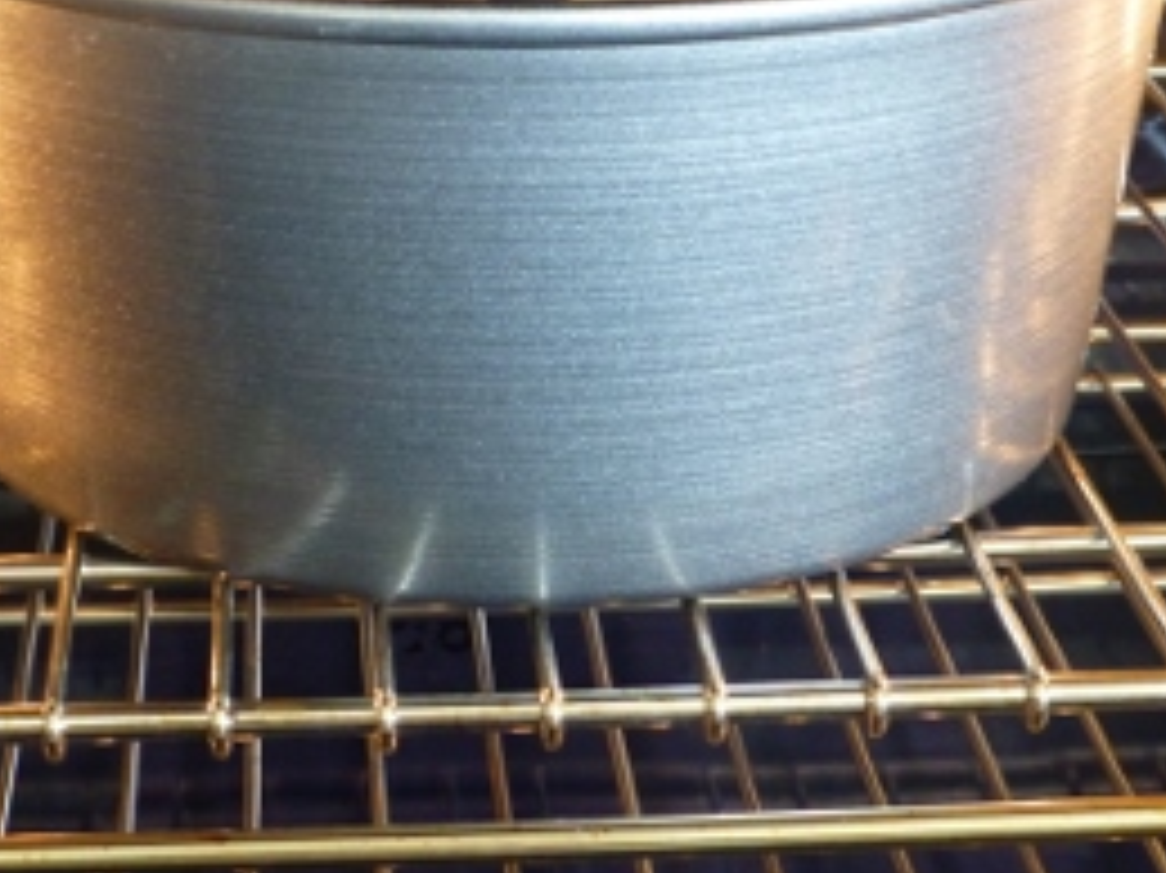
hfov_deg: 22.5
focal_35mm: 87
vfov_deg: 16.8
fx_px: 2929
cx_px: 509
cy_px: 140
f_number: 4.2
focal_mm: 8.5
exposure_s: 1/13
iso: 400
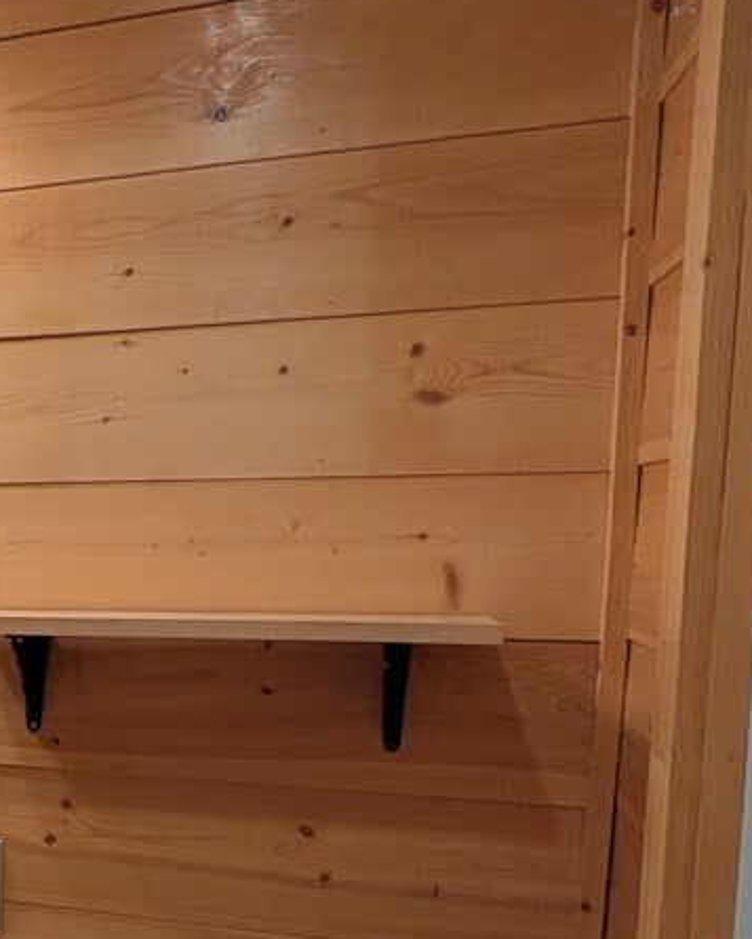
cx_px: -313
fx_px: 1363
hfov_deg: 25.1
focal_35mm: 49
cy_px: 678
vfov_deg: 37.3
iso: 66
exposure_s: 1/60
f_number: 2.2
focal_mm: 1.83
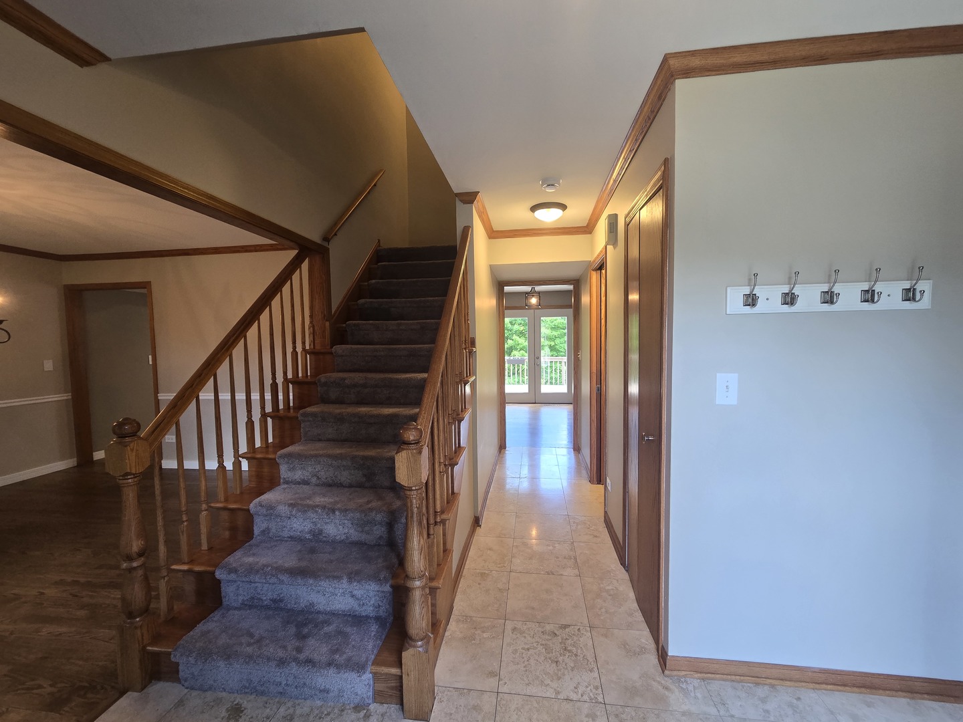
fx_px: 362
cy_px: 361
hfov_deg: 106.2
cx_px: 482
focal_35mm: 13
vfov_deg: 89.9
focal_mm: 2.2
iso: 125
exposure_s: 1/60
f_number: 2.2
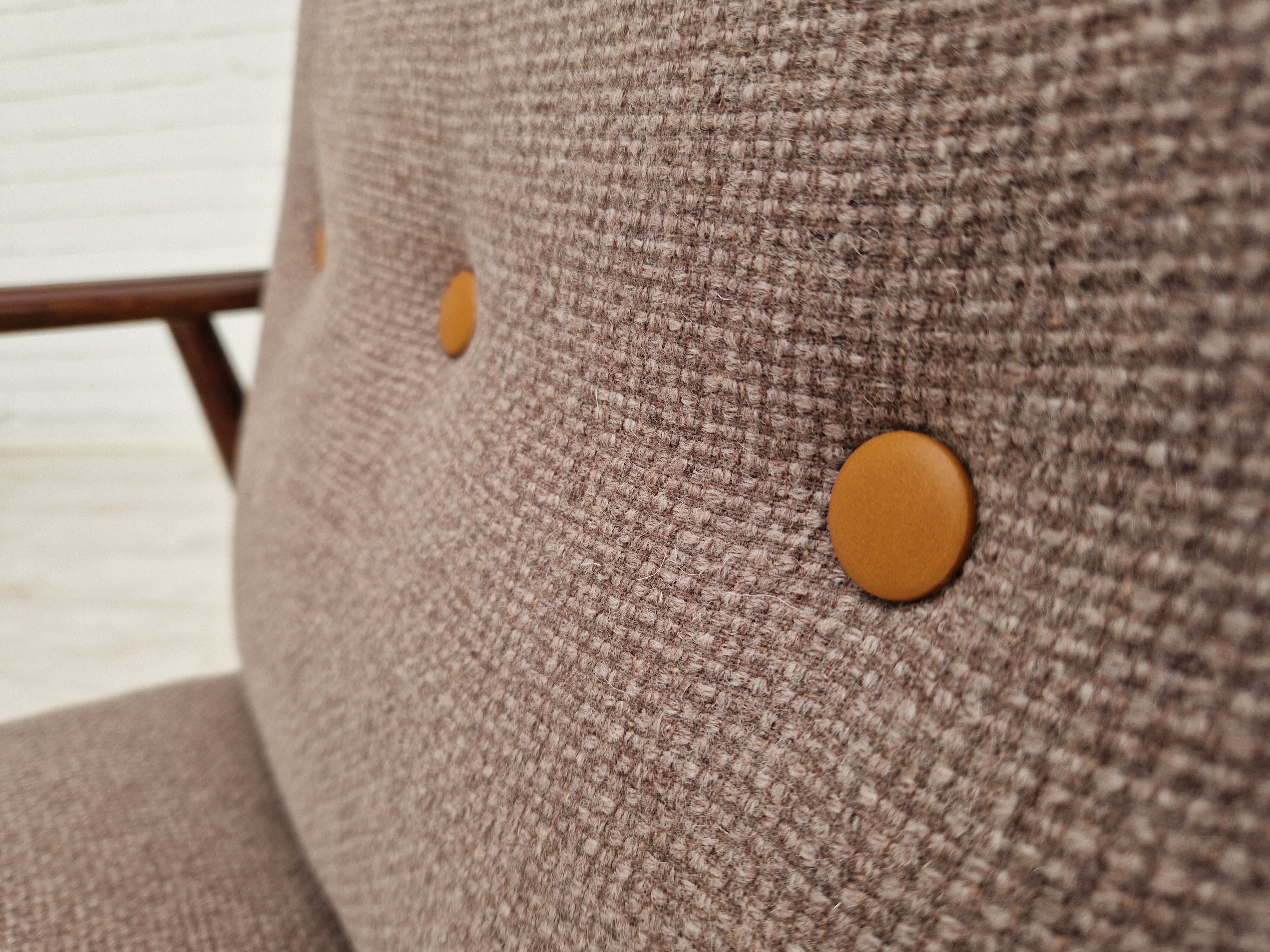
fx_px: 844
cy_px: 476
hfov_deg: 73.9
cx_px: 635
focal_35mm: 23
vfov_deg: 58.9
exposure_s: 1/180
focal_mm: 5.4
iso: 50
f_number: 1.8
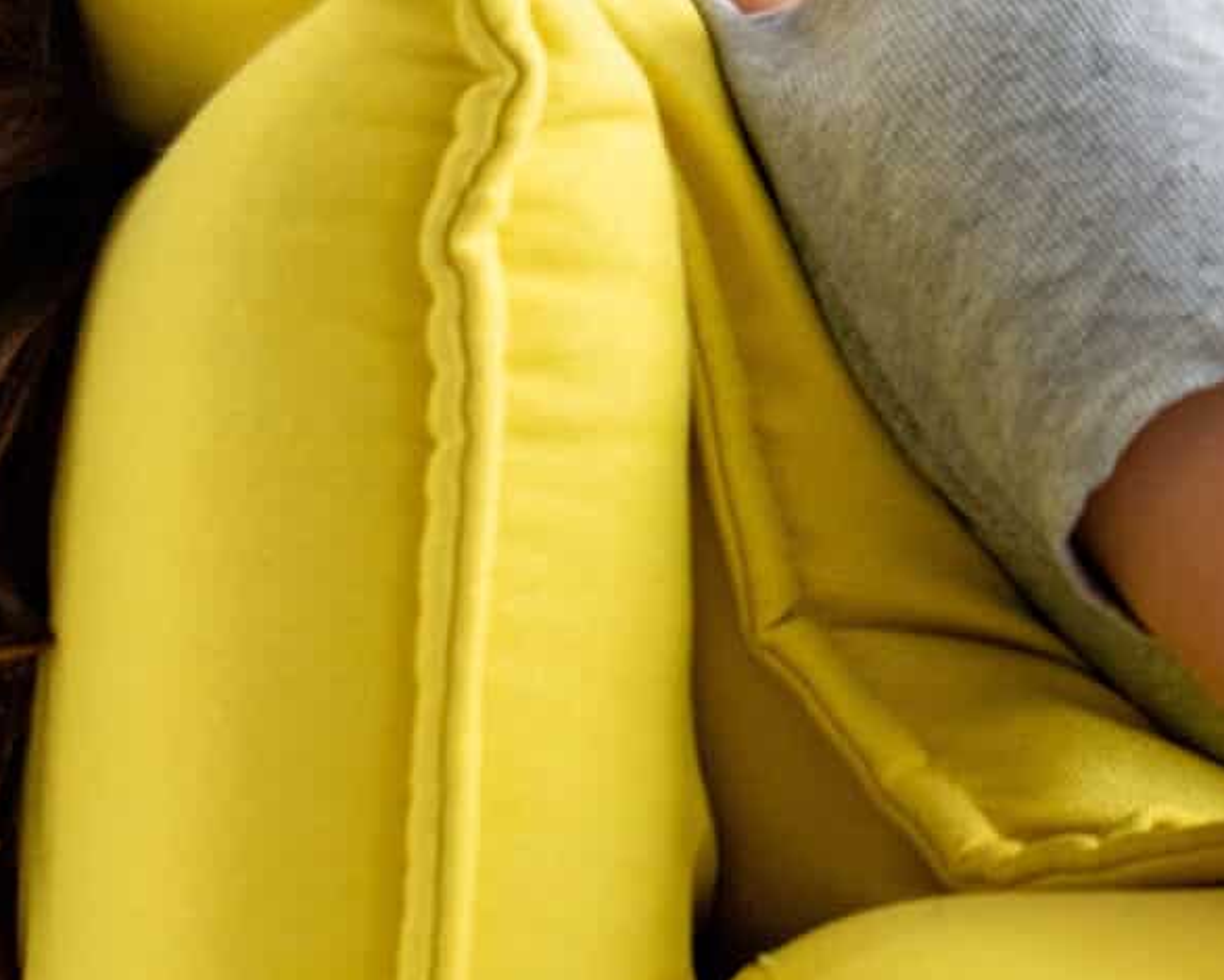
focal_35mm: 205
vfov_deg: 7.4
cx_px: 1817
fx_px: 7427
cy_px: -457
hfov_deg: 9.2
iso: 400
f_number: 5.6
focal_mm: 50
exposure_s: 1/250
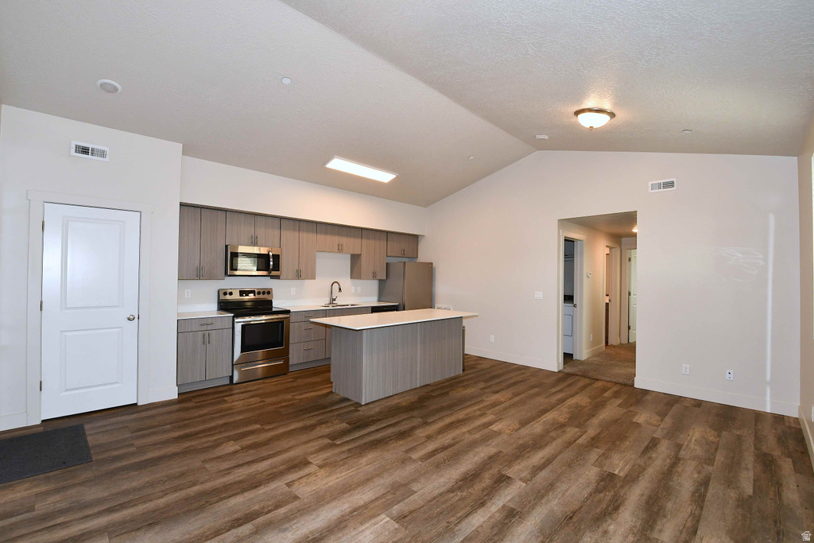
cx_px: 407
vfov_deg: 77.3
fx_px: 339
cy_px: 272
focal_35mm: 15
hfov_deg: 100.4
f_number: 7.1
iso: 1000
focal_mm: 10
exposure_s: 1/60
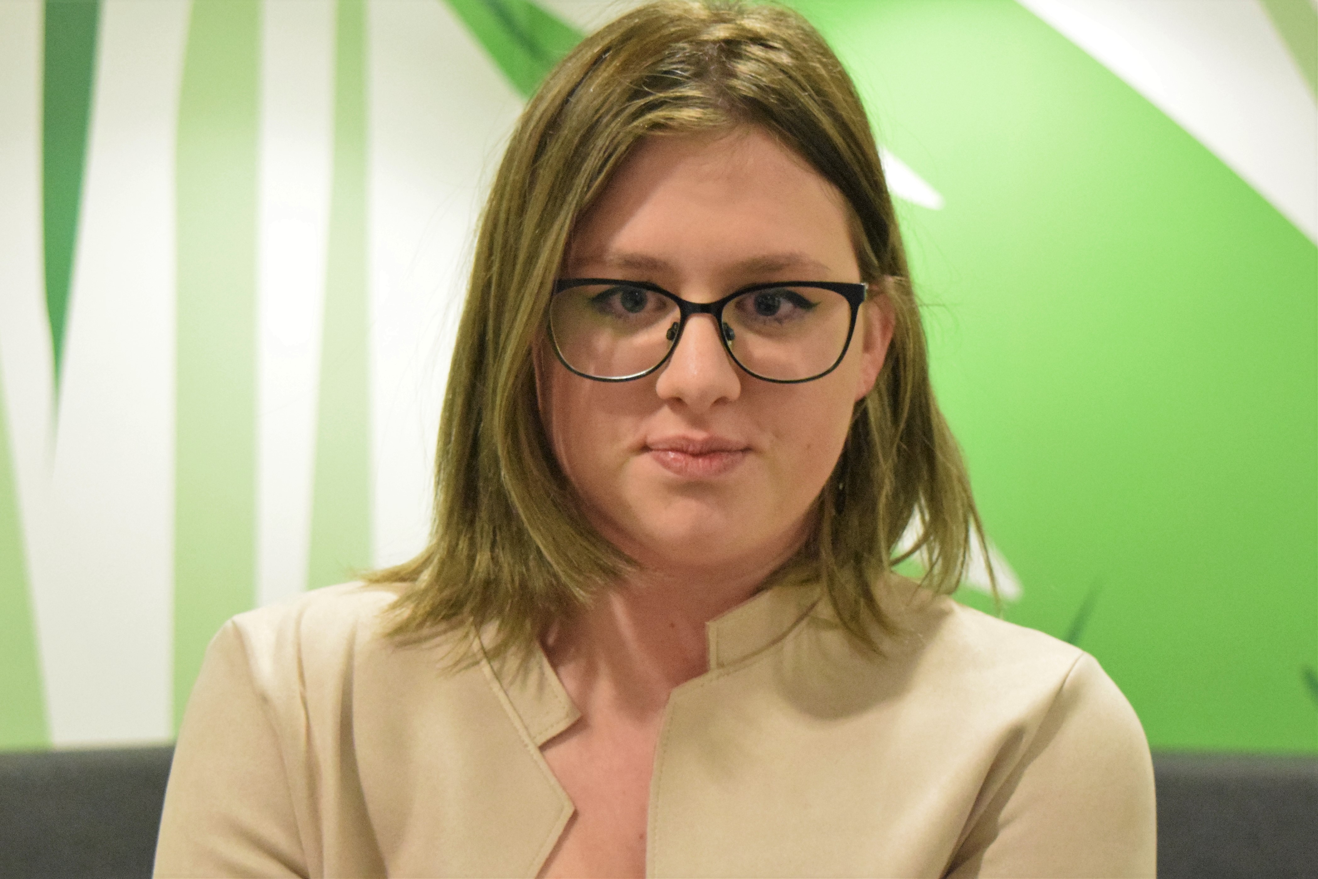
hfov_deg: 31.9
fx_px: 2306
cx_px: 659
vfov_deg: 21.6
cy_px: 440
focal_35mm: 63
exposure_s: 1/60
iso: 7200
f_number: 5
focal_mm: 42
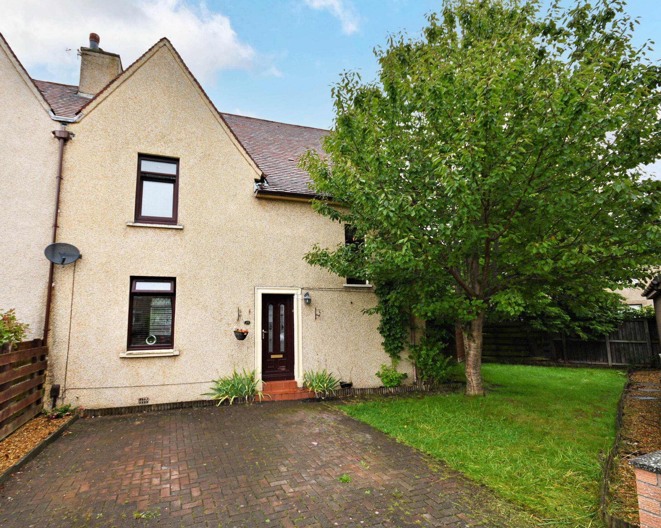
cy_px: 263
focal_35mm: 17
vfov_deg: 77.0
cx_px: 297
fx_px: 333
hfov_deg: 89.3
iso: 100
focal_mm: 10
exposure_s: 1/30
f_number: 7.1
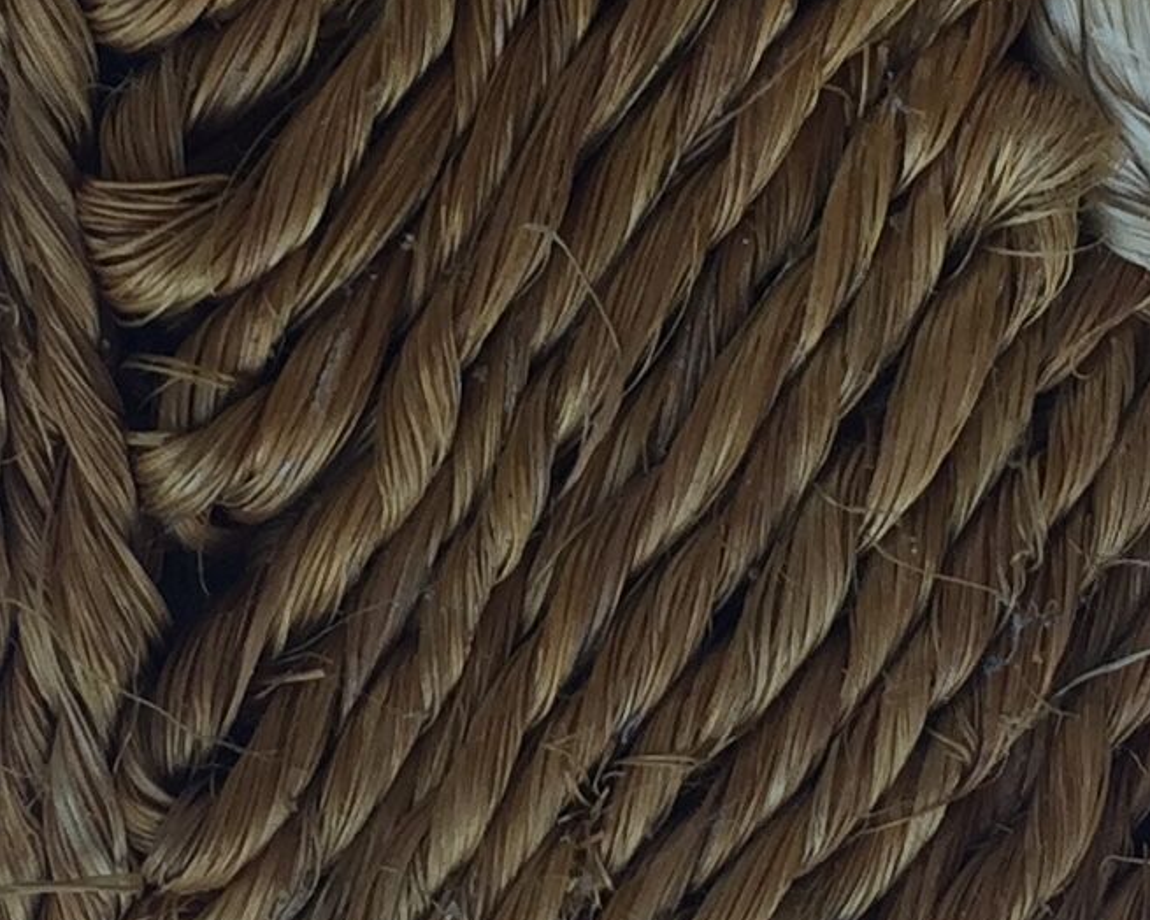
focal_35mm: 141
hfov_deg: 13.7
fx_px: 4799
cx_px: 672
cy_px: -219
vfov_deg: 10.7
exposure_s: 1/50
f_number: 2.2
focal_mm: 4.15
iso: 32
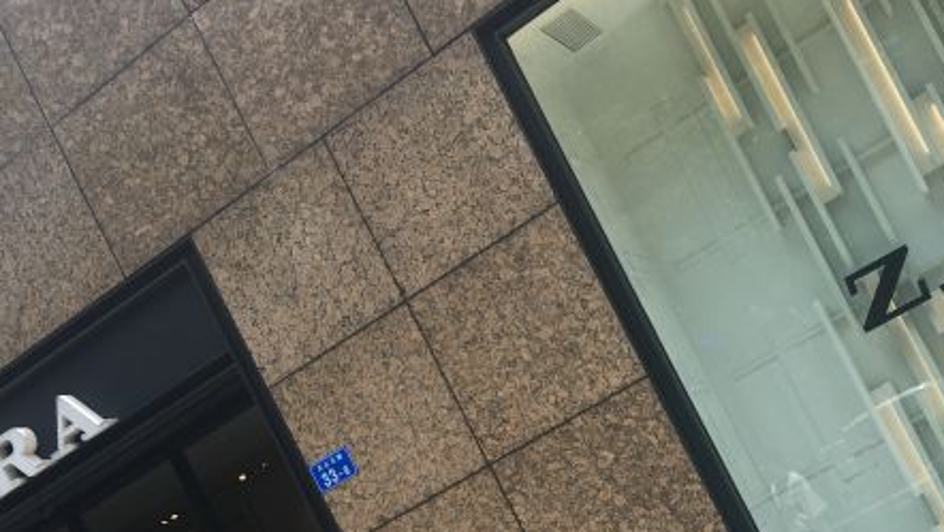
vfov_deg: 22.9
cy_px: 542
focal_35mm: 50
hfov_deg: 41.2
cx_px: 560
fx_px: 1252
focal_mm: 4.15
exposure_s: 1/1083
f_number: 2.2
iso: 25
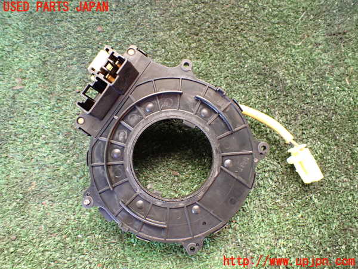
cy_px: 134
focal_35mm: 30
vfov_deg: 46.8
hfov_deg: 60.0
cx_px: 179
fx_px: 310
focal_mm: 5.4
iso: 800
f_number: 2.3
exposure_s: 1/80
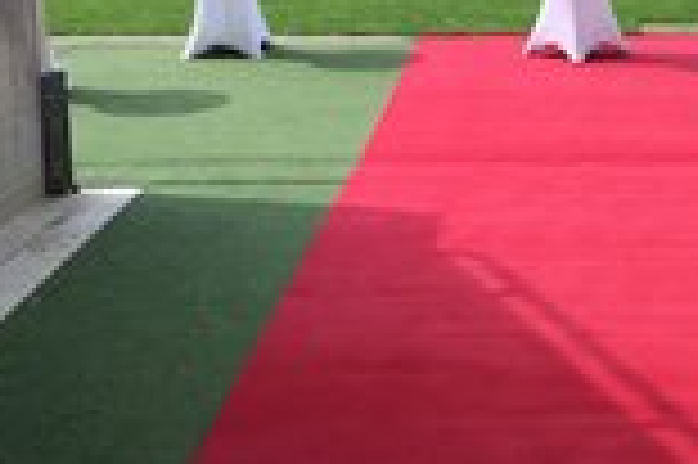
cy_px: 113
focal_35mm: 78
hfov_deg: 25.5
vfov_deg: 17.4
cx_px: 581
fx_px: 1511
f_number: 2.2
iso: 32
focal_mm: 4.15
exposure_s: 1/760
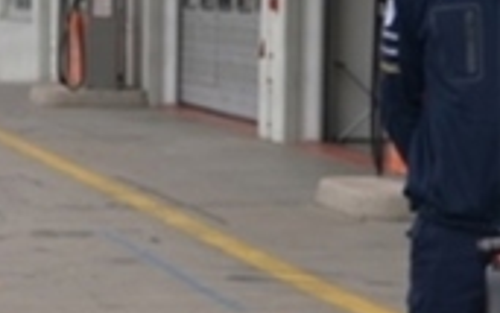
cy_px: 275
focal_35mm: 193
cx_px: 275
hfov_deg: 10.9
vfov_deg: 6.8
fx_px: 2631
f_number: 4
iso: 180
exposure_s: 1/250
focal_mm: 24
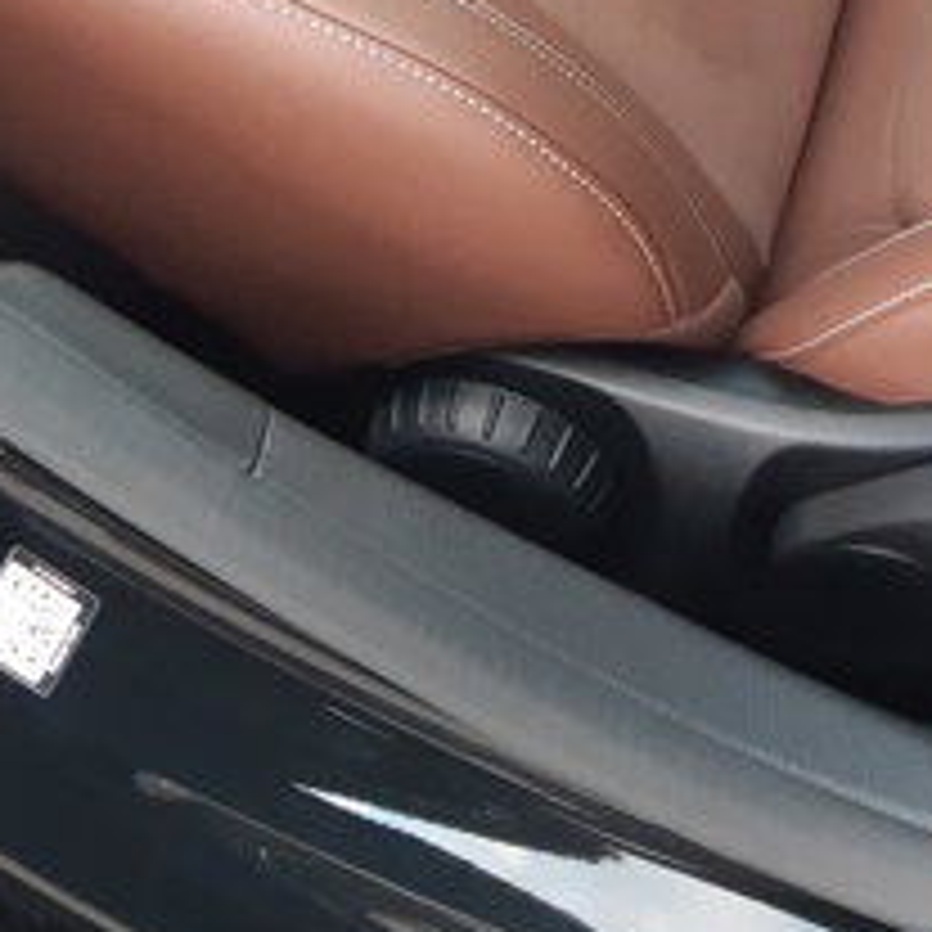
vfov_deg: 17.8
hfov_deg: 19.5
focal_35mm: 89
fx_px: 2711
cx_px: 491
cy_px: -401
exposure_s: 1/50
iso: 200
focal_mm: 3.92
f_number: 1.7
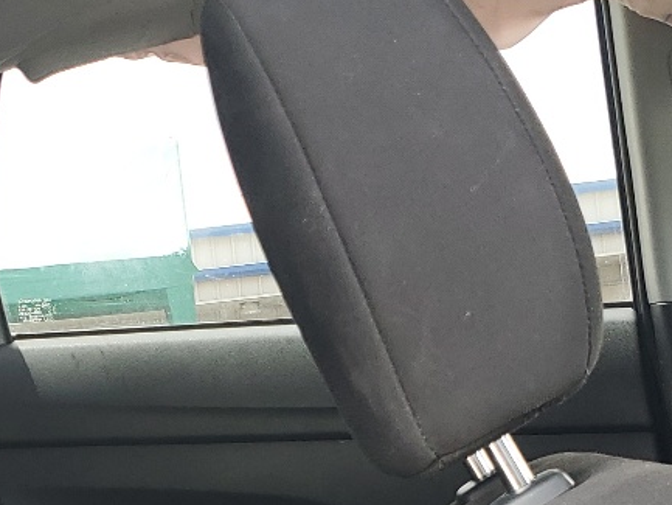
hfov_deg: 20.3
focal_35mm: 96
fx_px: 1864
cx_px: 182
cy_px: 622
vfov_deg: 14.8
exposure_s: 1/233
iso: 50
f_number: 1.5
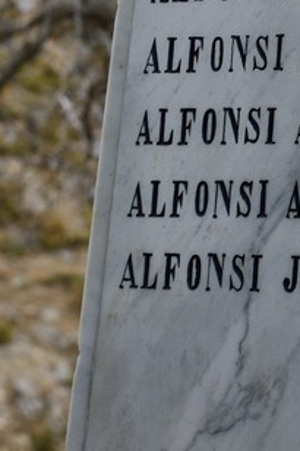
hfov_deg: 3.7
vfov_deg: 5.5
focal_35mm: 364
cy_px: -674
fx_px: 4555
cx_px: 707
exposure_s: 1/100
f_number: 8
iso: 200
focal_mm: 70
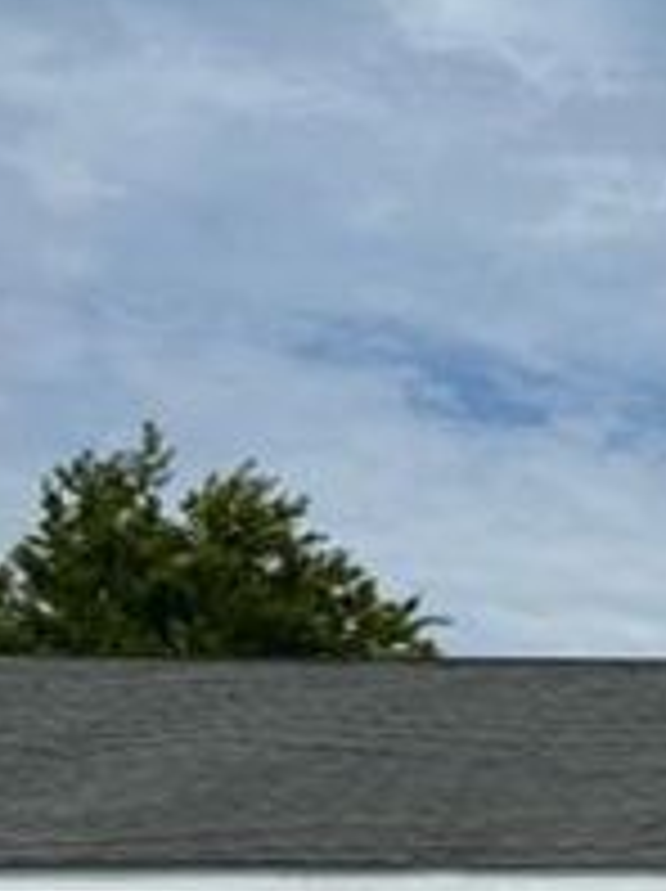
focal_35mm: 81
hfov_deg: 16.4
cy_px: 961
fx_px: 2082
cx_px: 1035
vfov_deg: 22.8
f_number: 1.78
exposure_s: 1/7937
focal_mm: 6.76
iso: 80
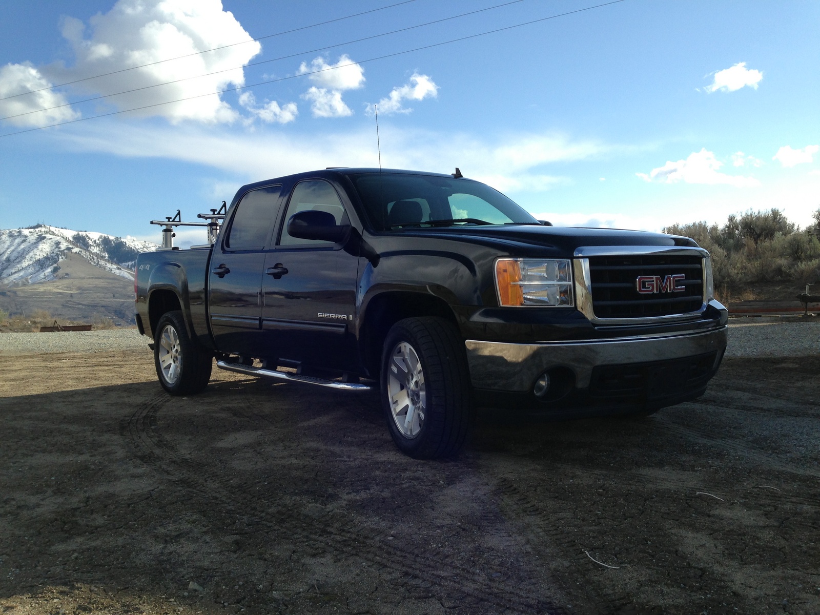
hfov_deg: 55.4
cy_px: 308
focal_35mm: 33
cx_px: 410
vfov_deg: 42.9
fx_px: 782
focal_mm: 4.13
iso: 50
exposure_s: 1/1290
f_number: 2.4
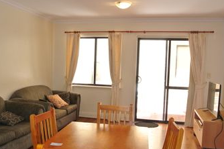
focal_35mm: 38
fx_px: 236
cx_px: 101
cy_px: 86
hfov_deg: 50.7
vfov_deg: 34.9
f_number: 5.6
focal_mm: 10
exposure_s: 1/60
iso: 400
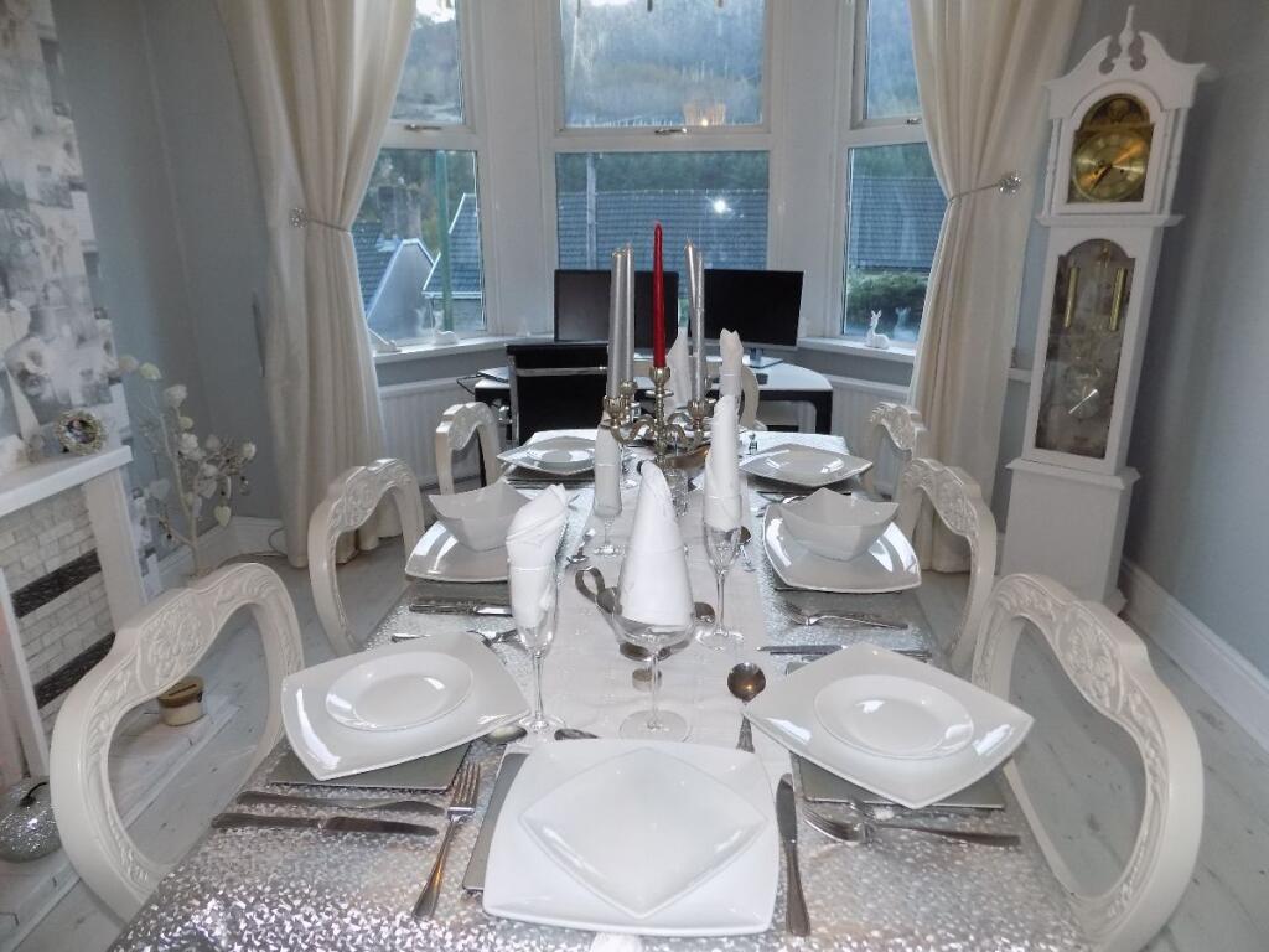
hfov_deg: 73.9
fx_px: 843
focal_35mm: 23
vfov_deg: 58.9
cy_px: 476
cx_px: 634
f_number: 3.1
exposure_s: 1/30
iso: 200
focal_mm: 4
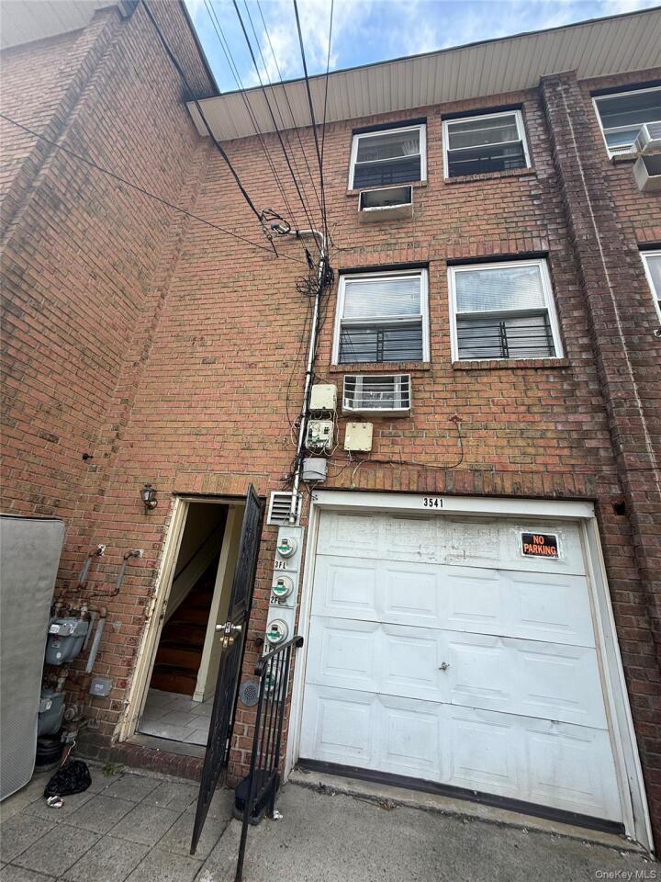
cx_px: 330
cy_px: 441
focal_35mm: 14
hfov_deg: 85.7
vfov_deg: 102.1
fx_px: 356
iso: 50
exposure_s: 1/579
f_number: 2.2
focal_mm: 2.22
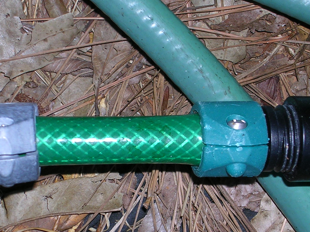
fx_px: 1182
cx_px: 133
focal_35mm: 132
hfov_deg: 14.9
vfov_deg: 11.2
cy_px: 150
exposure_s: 1/60.1
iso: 50
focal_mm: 11.5
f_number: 3.9
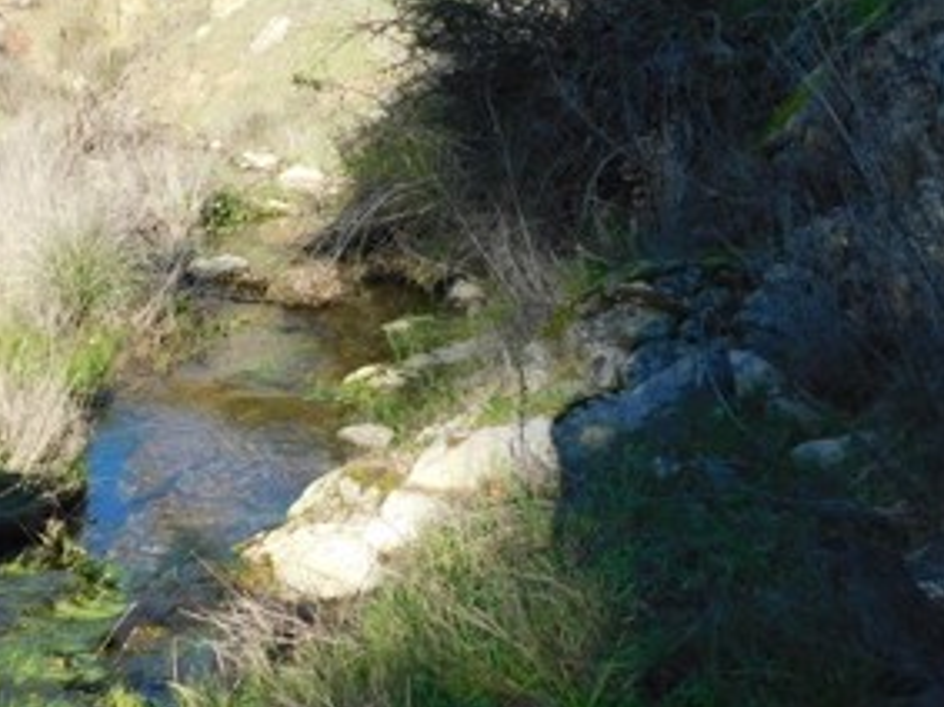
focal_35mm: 52
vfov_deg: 27.8
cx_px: 233
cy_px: 230
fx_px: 1417
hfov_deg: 36.0
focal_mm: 4
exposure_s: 1/500
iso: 125
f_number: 3
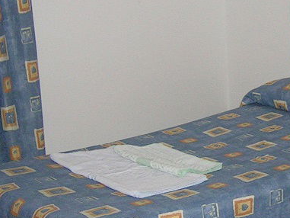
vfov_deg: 15.7
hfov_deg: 20.3
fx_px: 788
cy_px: 105
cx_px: 273
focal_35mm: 94
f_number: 2.8
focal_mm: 5.4
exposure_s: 1/60.1
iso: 126
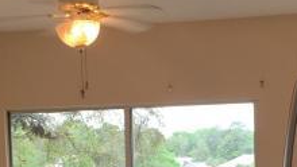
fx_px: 725
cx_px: 151
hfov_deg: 23.2
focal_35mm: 92
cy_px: 221
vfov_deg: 12.7
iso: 32
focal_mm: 4.15
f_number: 2.2
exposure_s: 1/60
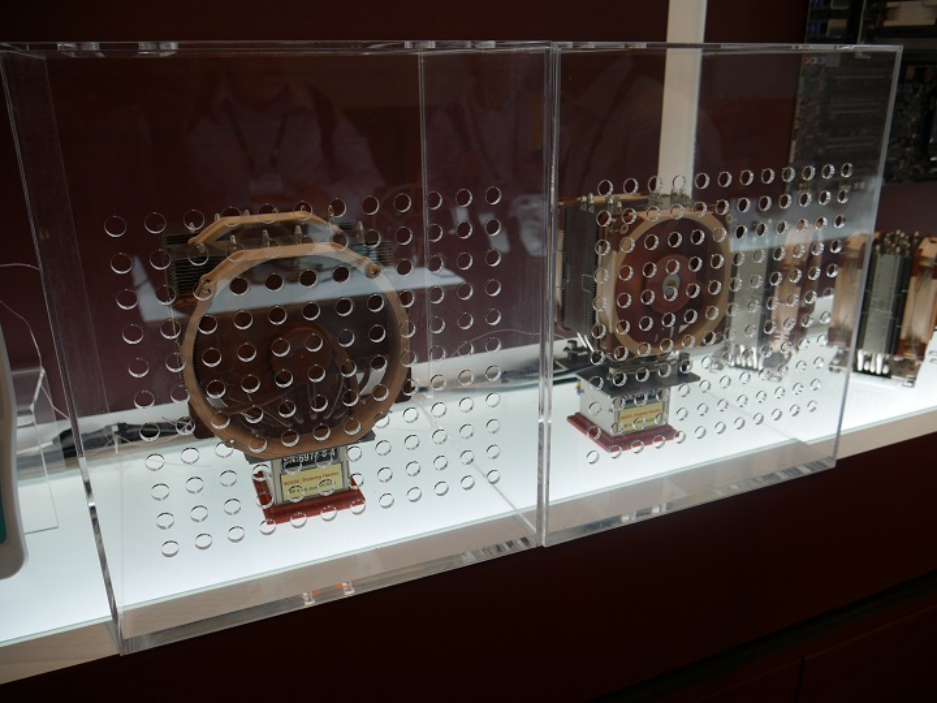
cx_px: 468
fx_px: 812
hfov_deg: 60.0
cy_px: 352
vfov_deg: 46.8
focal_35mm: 30
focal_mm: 15
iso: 200
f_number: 4.1
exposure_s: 1/60
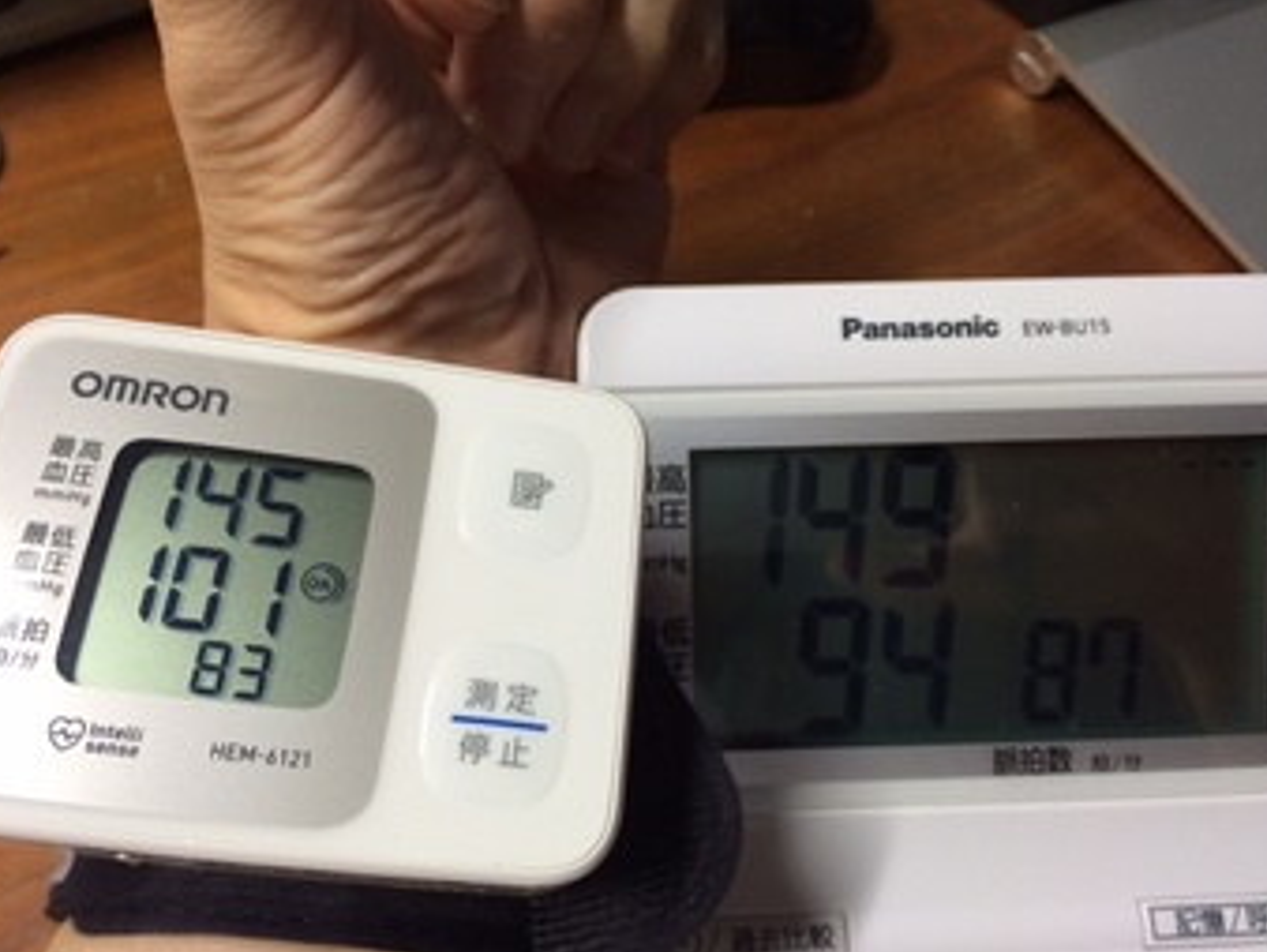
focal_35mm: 31
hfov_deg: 58.3
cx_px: 630
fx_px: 1135
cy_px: 483
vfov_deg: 45.5
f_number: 2.2
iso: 50
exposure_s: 1/30
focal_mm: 4.12
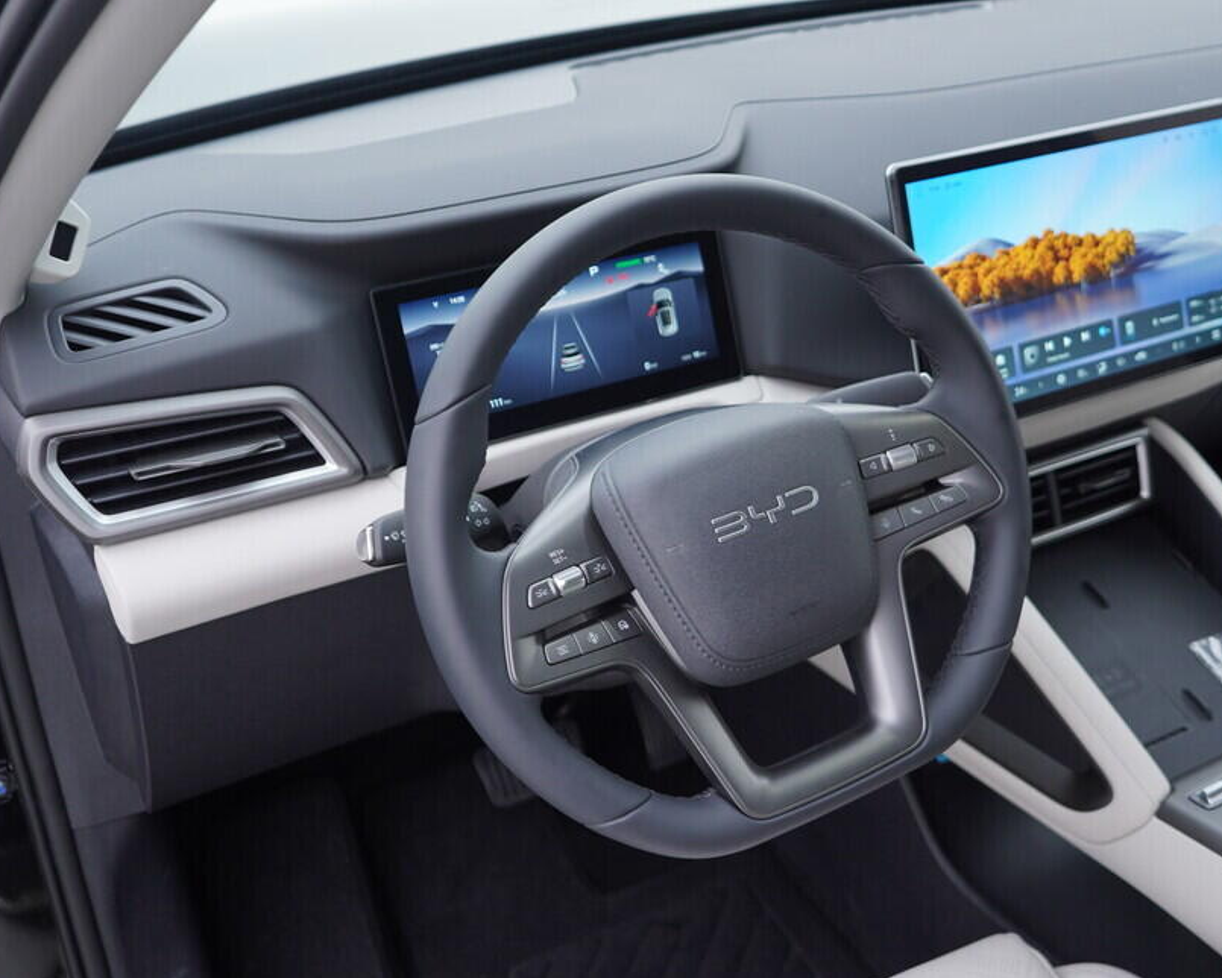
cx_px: 759
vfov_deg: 34.9
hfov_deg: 42.6
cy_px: 470
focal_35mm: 43
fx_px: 1555
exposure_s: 1/40
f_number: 2.8
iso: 125
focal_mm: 24
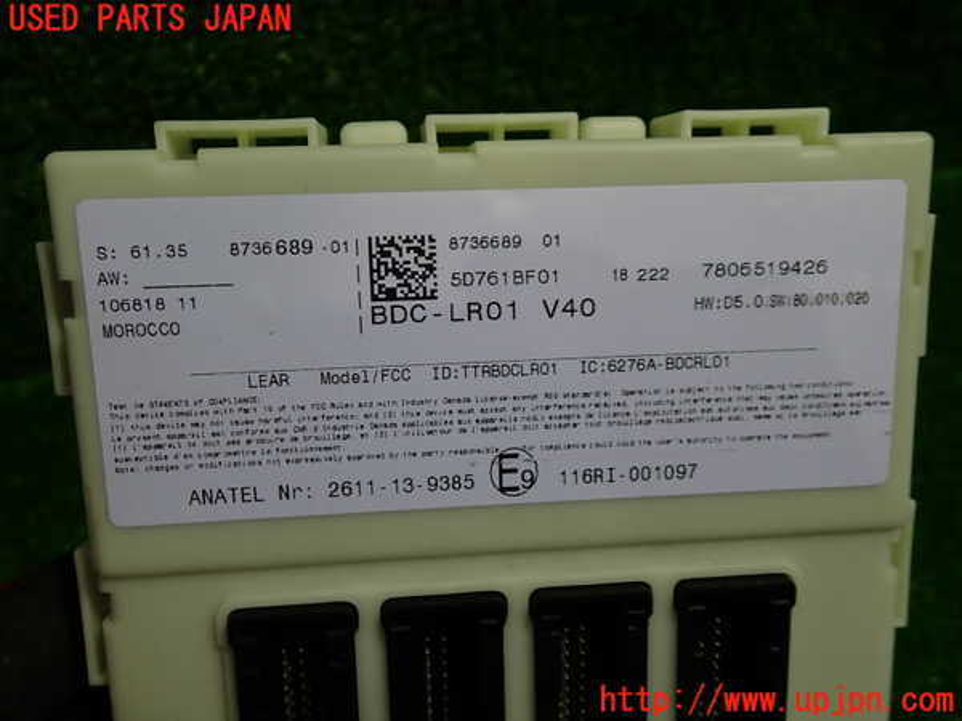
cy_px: 360
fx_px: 834
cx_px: 481
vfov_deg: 46.8
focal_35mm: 30
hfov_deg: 60.0
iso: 100
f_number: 2.3
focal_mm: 5.4
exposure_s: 1/80
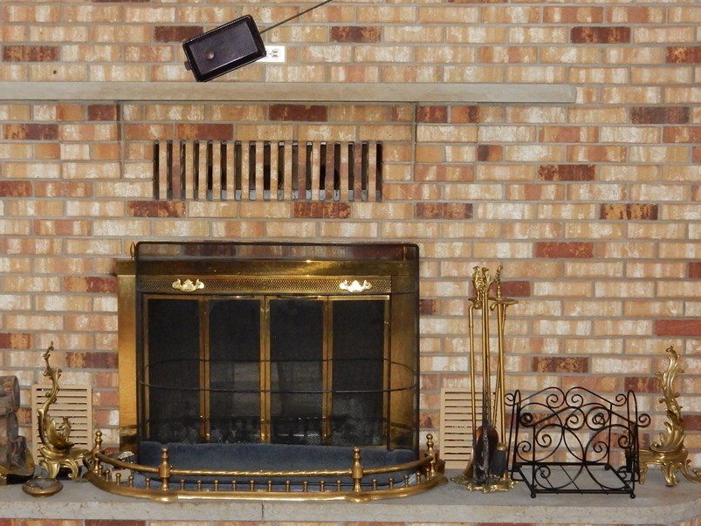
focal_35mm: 65
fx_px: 1317
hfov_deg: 29.7
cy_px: 229
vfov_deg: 22.6
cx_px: 265
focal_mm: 9
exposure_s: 1/30
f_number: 4.5
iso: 1100
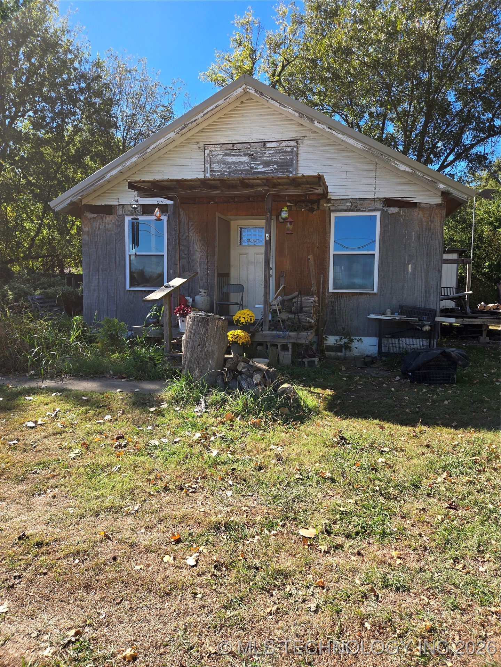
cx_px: 250
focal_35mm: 23
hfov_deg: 58.9
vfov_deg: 73.9
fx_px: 444
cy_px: 334
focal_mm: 5.4
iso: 25
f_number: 1.8
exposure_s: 1/773
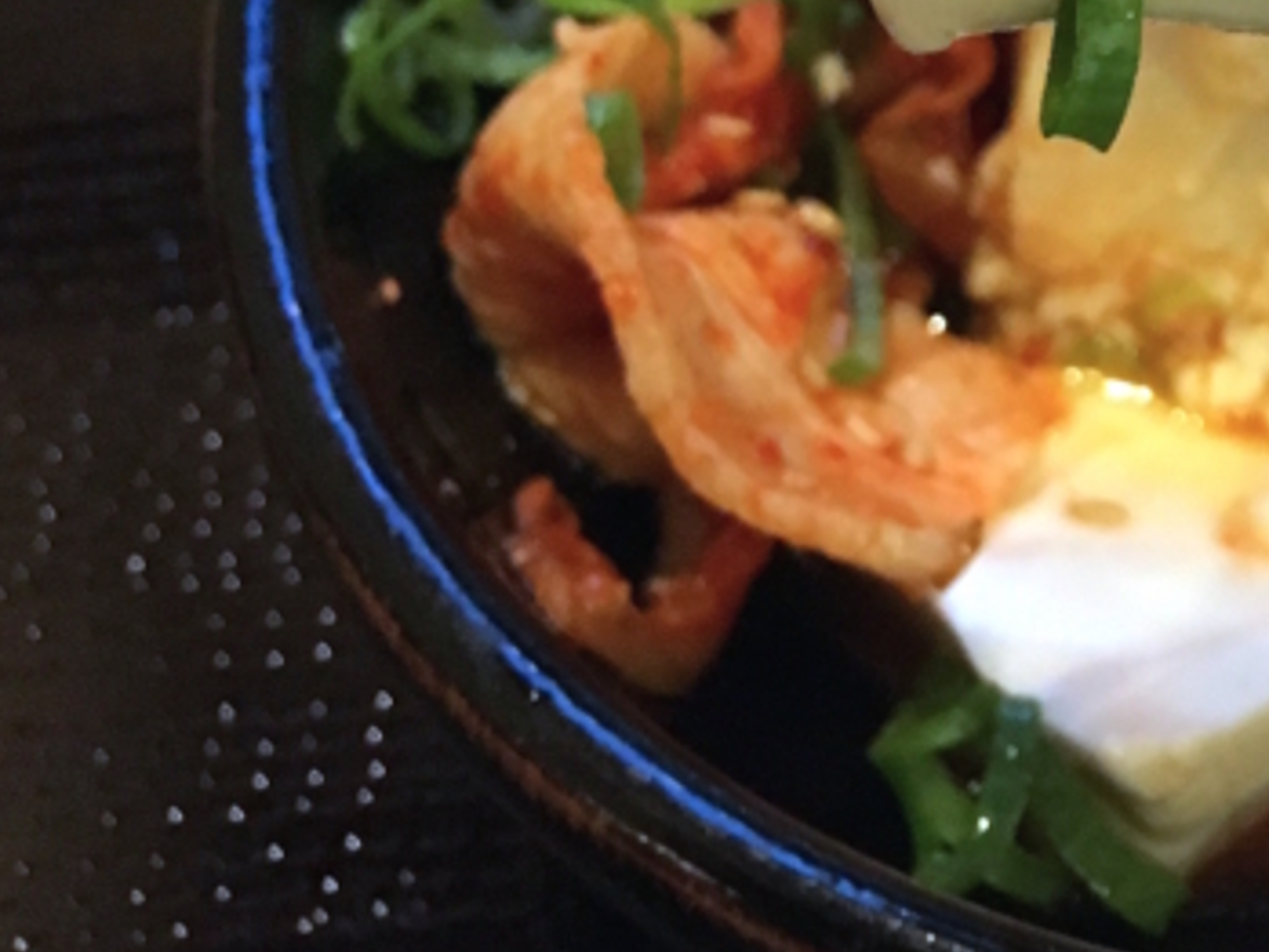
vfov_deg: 16.3
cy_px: -345
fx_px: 3117
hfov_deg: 21.2
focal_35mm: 85
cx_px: 1578
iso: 200
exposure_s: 1/30
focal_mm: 4.15
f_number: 2.2
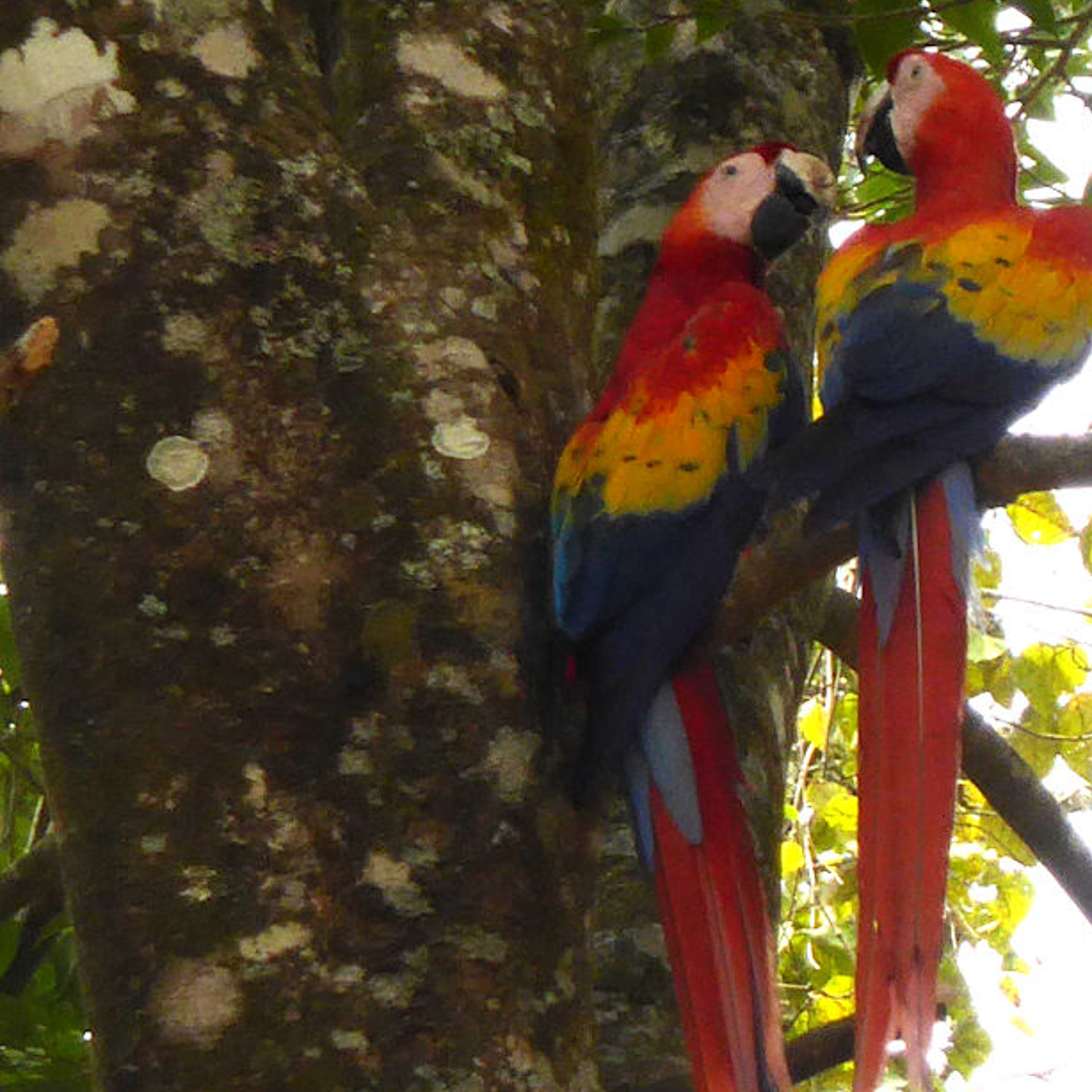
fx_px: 18488
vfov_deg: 3.4
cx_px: 455
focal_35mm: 518
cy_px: 660
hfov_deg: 3.4
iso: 100
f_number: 5.8
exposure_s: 1/160
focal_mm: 53.8
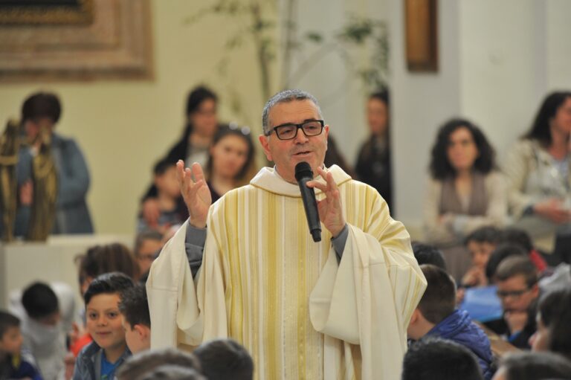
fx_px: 3170
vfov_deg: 6.9
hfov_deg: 10.3
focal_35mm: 200
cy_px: 190
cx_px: 286
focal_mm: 200
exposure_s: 1/160
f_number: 3.5
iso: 1600
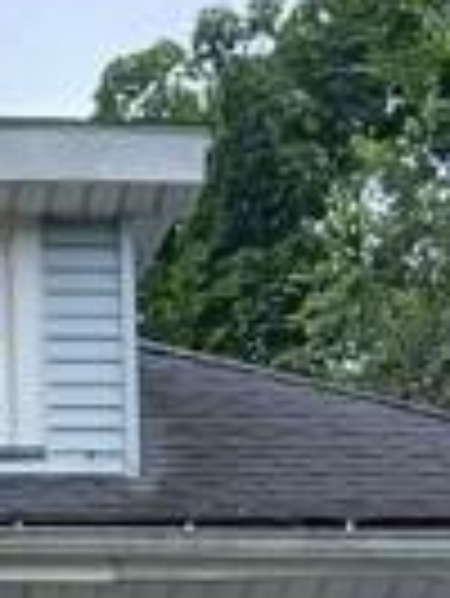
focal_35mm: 150
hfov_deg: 9.7
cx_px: -194
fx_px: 2596
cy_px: 1376
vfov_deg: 11.3
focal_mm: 3.98
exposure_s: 1/179
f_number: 1.8
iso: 20
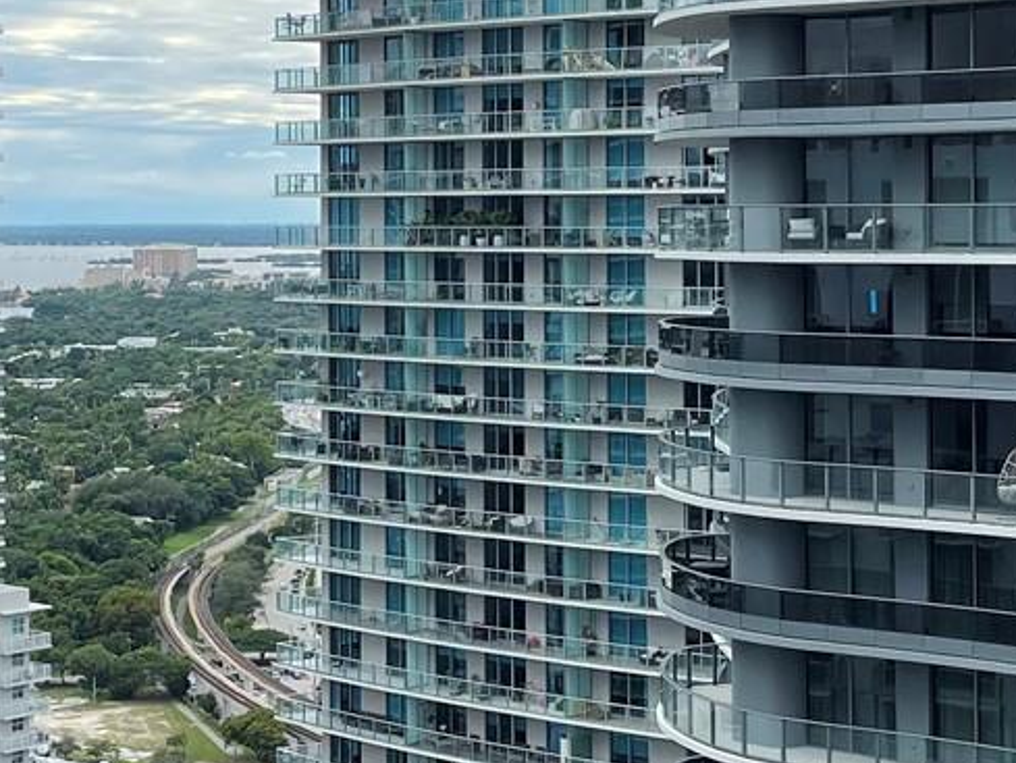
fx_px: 2495
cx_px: 397
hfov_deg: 23.0
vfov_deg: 17.3
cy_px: 195
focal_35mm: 85
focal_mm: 4.2
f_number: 1.6
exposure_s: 1/1092
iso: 32
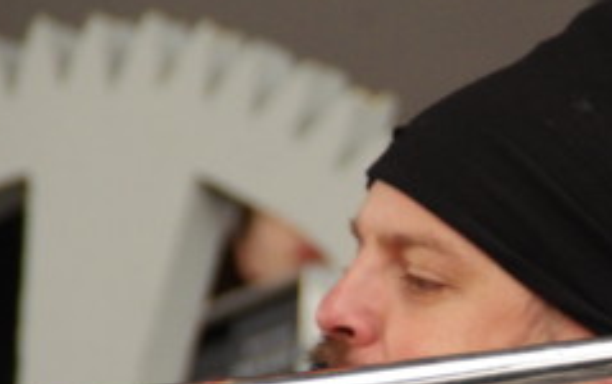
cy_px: 314
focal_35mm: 637
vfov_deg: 2.1
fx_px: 10637
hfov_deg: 3.3
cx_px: 527
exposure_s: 1/250
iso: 3200
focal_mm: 200
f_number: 6.3
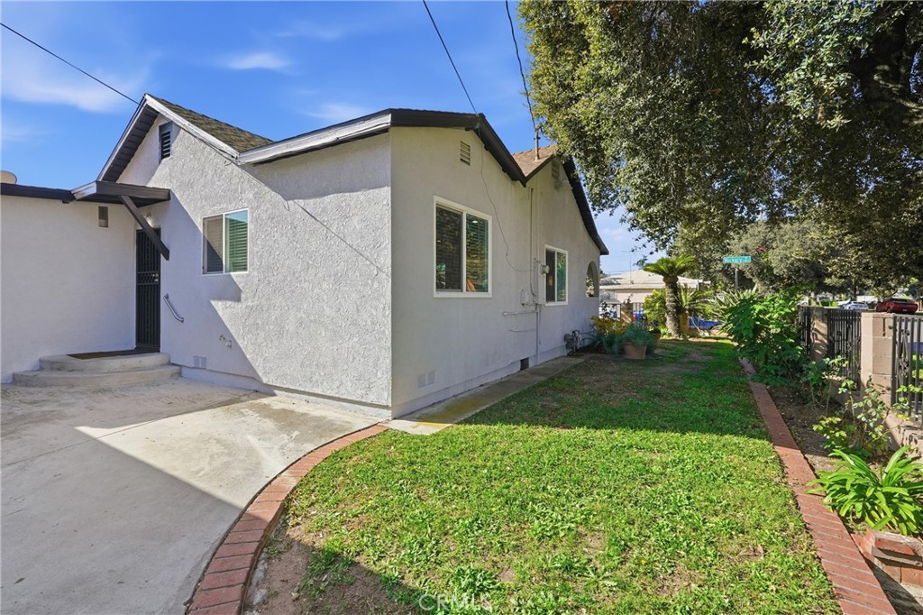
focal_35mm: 16
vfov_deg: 72.0
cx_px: 462
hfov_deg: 95.0
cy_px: 308
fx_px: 423
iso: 250
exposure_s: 1/640
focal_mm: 16.5
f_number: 9
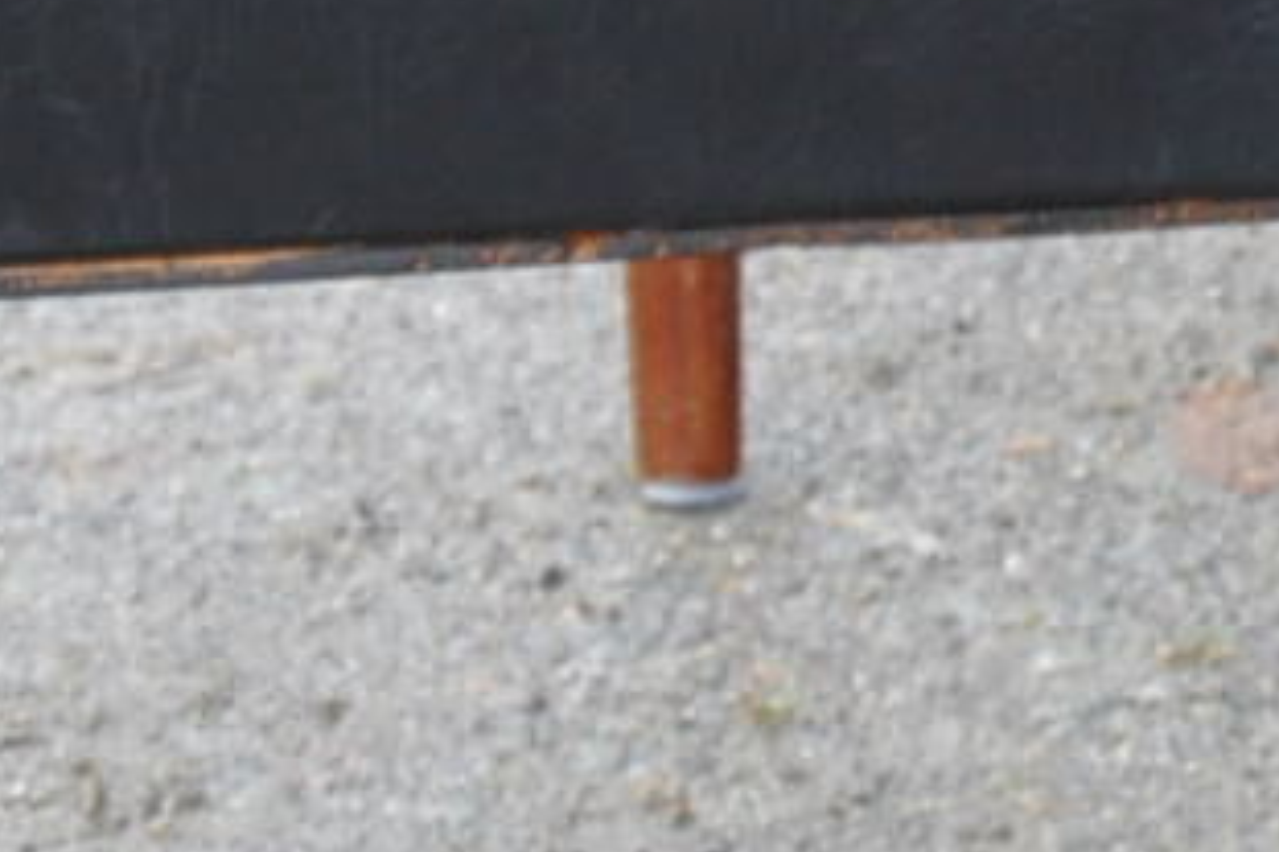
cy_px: -757
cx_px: 3195
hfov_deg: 4.1
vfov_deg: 2.8
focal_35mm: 496
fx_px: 17612
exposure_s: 1/60
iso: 500
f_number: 8
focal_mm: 48
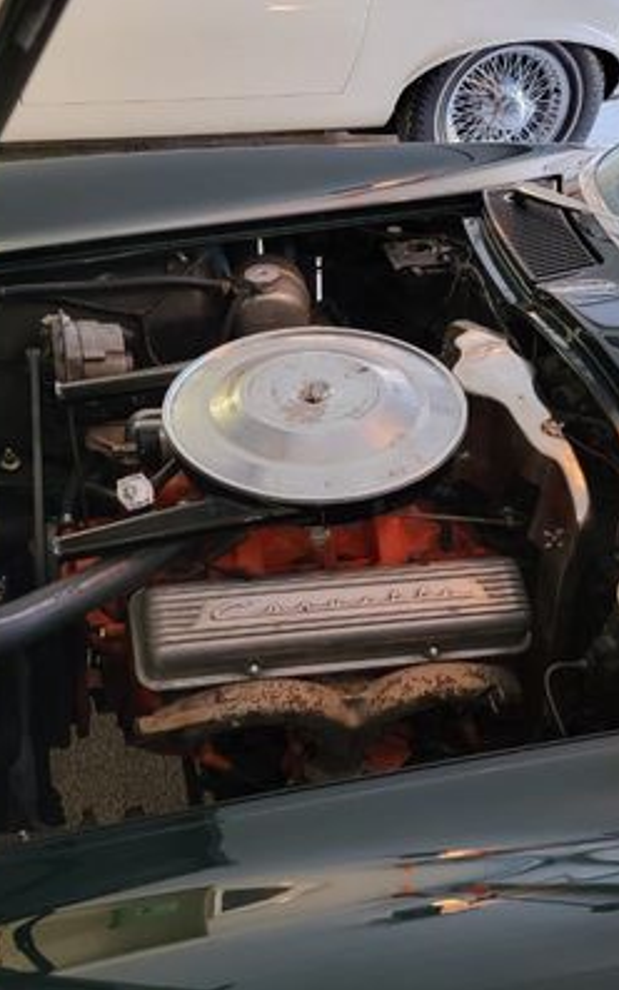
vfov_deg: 48.1
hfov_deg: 31.1
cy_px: 436
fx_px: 1107
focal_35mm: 41
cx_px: 245
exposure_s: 1/45
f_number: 1.8
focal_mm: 6.7
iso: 320
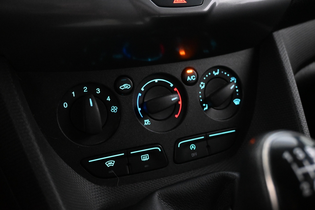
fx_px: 322
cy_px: 105
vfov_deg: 36.2
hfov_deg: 52.2
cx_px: 158
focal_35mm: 37
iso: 8000
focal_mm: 24.5
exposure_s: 1/40
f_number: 4.2
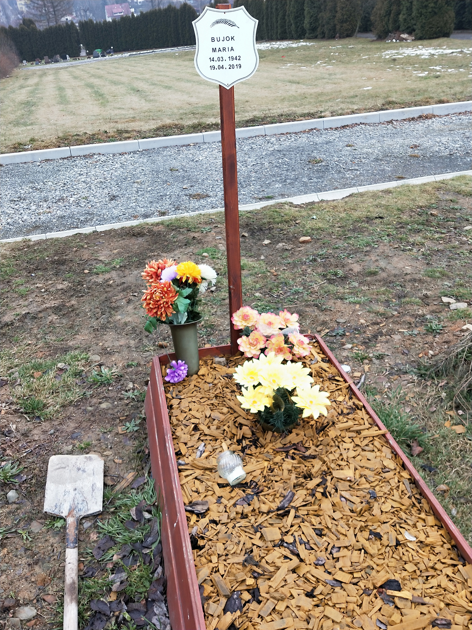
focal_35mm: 23
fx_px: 418
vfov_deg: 73.9
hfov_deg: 58.9
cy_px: 315
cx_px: 236
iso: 33
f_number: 1.7
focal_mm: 3.99
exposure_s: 1/116
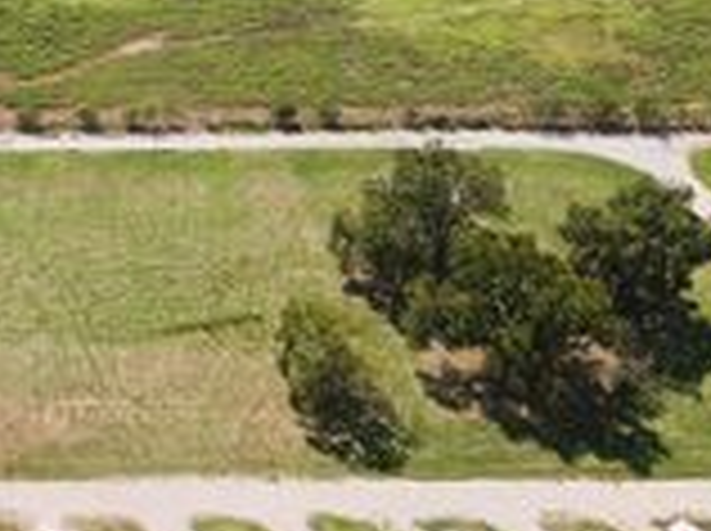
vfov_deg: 18.0
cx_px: -45
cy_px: -173
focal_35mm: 76
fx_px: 1559
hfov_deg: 24.2
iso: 100
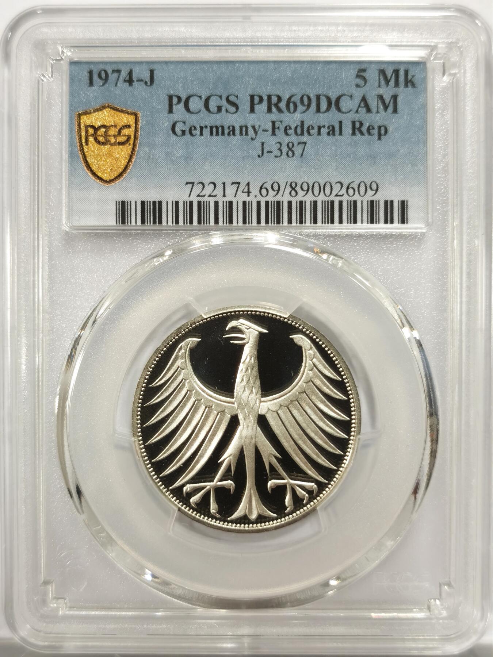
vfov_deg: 35.5
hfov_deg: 27.0
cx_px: 246
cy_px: 328
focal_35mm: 54
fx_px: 1025
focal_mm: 5.56
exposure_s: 1/100
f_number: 16
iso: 100
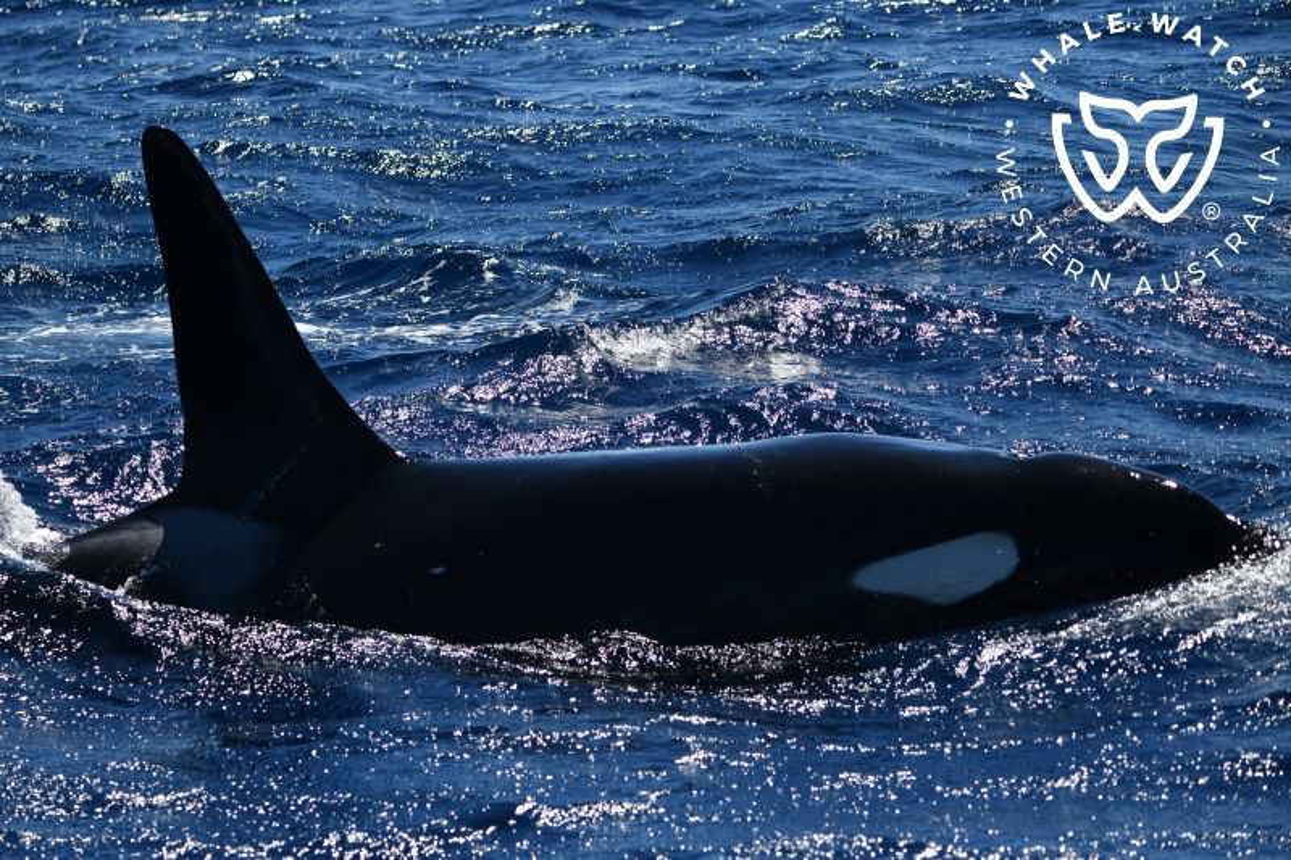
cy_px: 430
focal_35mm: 190
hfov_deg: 10.8
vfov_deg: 7.2
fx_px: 6812
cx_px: 646
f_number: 5.6
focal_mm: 190
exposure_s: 1/8000
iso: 800
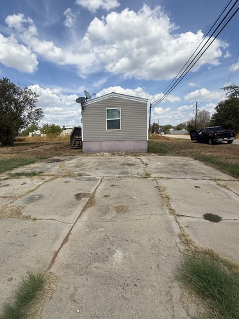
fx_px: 166
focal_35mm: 18
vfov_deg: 87.5
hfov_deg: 70.9
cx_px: 97
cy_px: 145
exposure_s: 1/2841
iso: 50
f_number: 2.2
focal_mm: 2.22
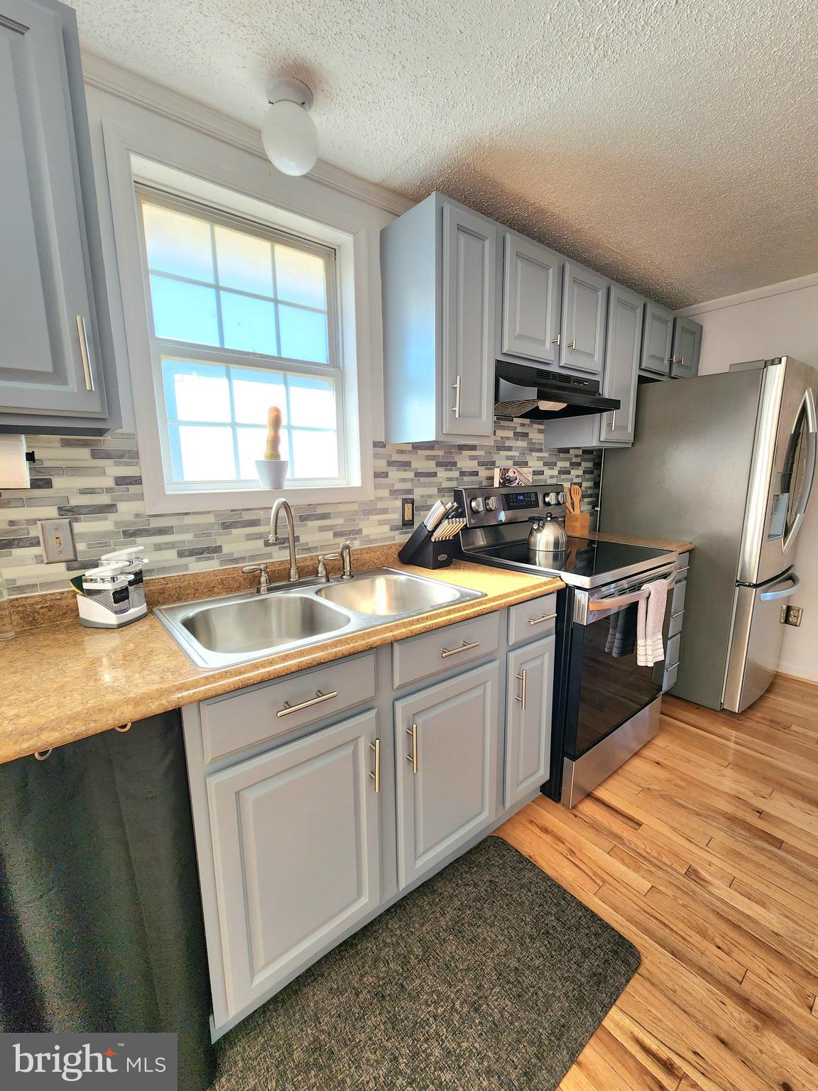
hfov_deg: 89.9
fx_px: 410
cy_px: 546
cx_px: 409
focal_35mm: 13
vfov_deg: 106.2
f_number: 2.2
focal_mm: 2.2
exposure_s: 1/60.2
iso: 80
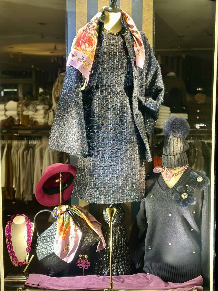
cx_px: 109
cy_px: 146
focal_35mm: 48
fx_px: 403
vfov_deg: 39.7
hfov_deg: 30.3
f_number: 1.78
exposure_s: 1/50
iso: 200
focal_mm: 6.86
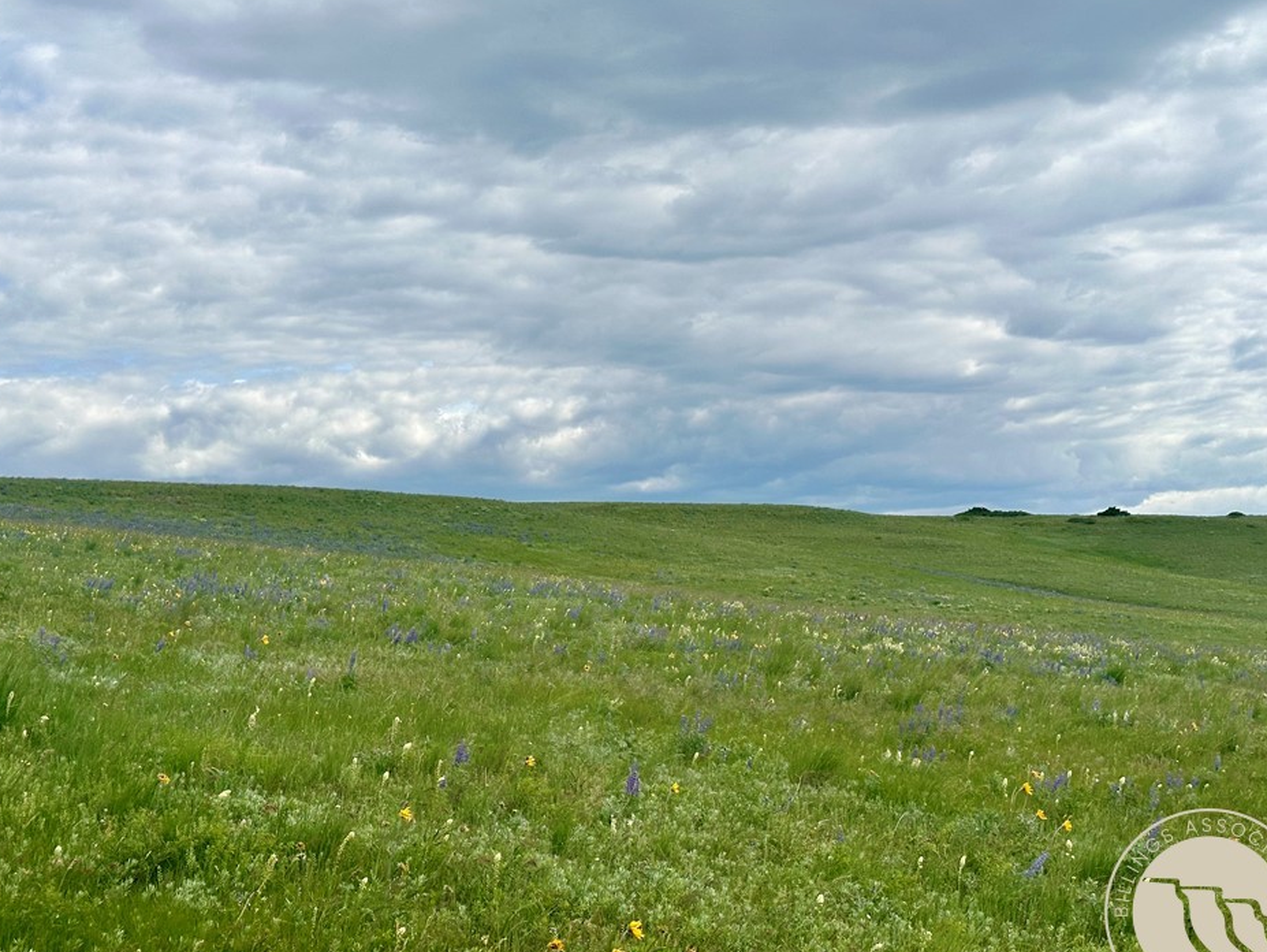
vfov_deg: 27.5
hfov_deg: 36.2
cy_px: 491
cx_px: 614
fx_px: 1941
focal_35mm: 53
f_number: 1.78
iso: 64
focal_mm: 6.86
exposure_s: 1/5882
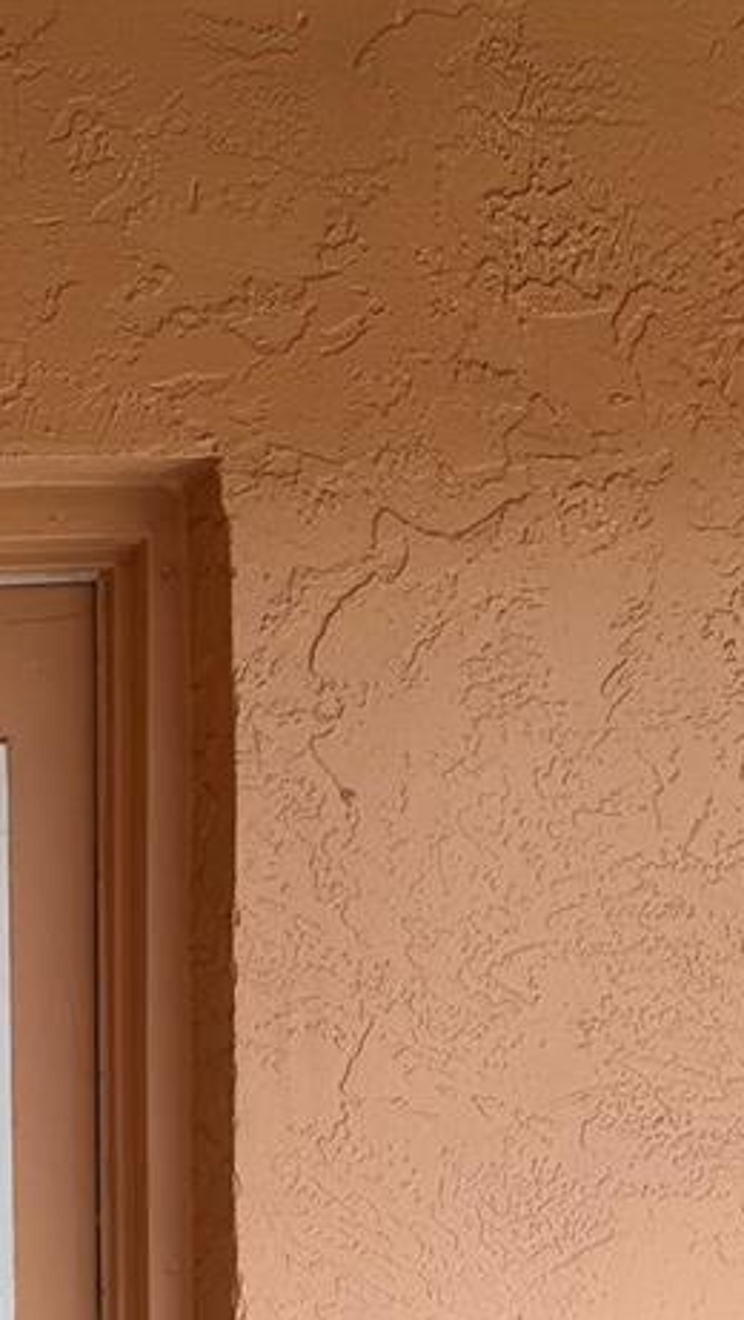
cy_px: 1323
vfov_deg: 29.0
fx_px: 2380
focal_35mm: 68
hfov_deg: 16.0
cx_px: -429
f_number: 1.78
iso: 80
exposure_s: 1/617
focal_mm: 6.76
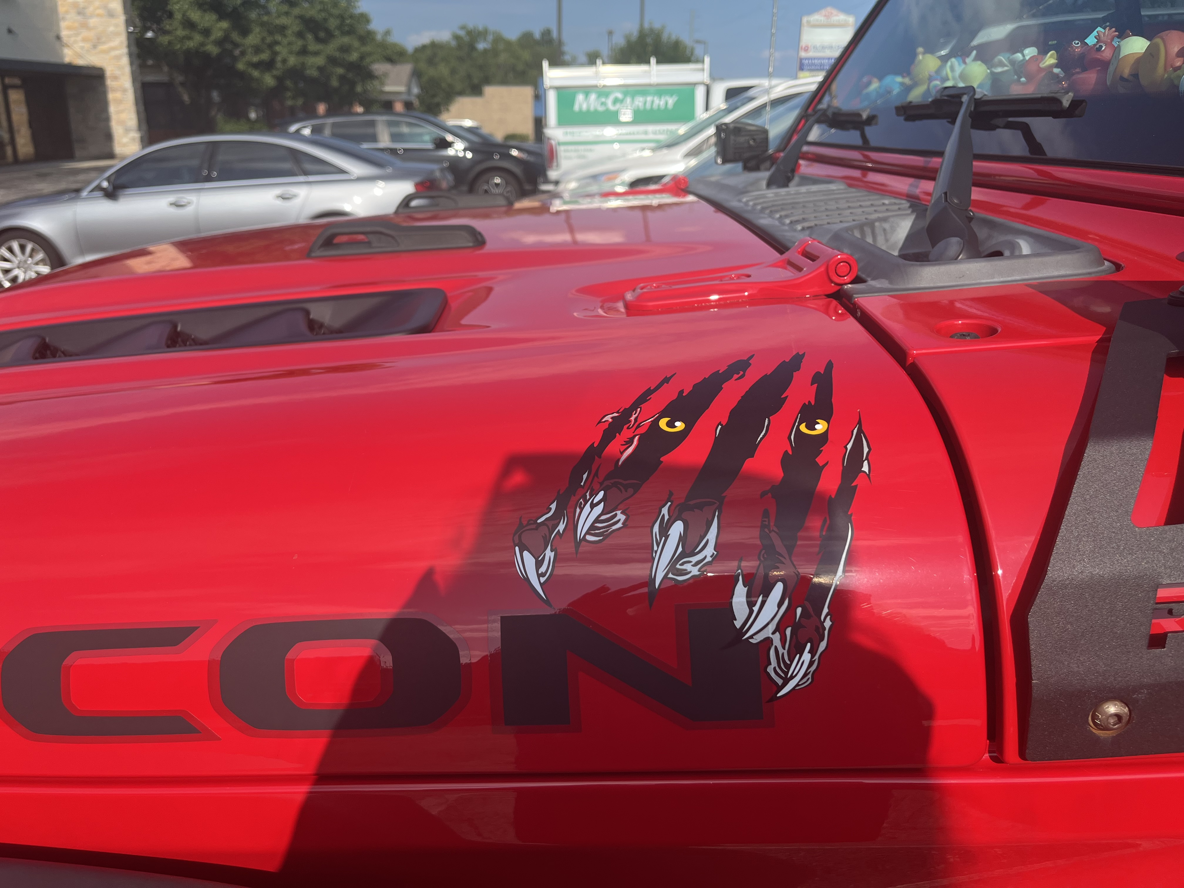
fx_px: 889
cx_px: 592
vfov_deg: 53.1
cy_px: 444
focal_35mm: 26
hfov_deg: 67.3
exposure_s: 1/2463
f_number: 1.6
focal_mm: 5.1
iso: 50
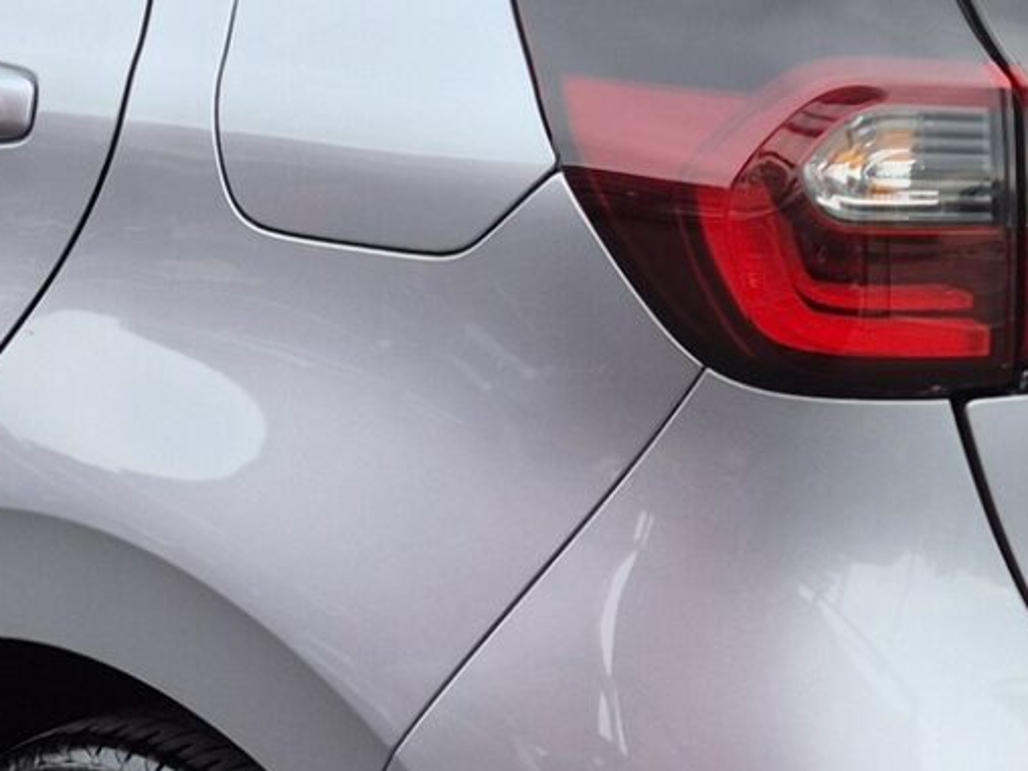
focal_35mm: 116
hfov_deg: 16.9
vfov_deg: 12.7
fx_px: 3445
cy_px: 680
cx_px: 293
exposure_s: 1/399
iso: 25
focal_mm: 5.4
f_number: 1.8
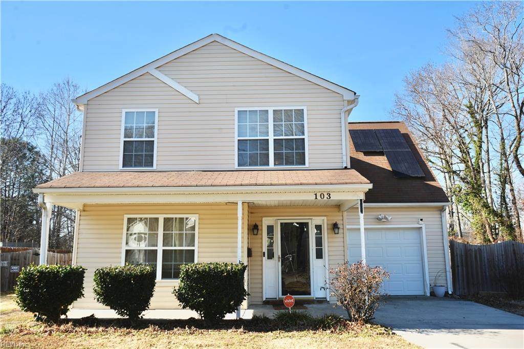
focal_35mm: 28
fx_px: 407
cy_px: 174
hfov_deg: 65.5
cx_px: 262
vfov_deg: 46.4
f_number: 9
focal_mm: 28
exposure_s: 1/125
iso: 100
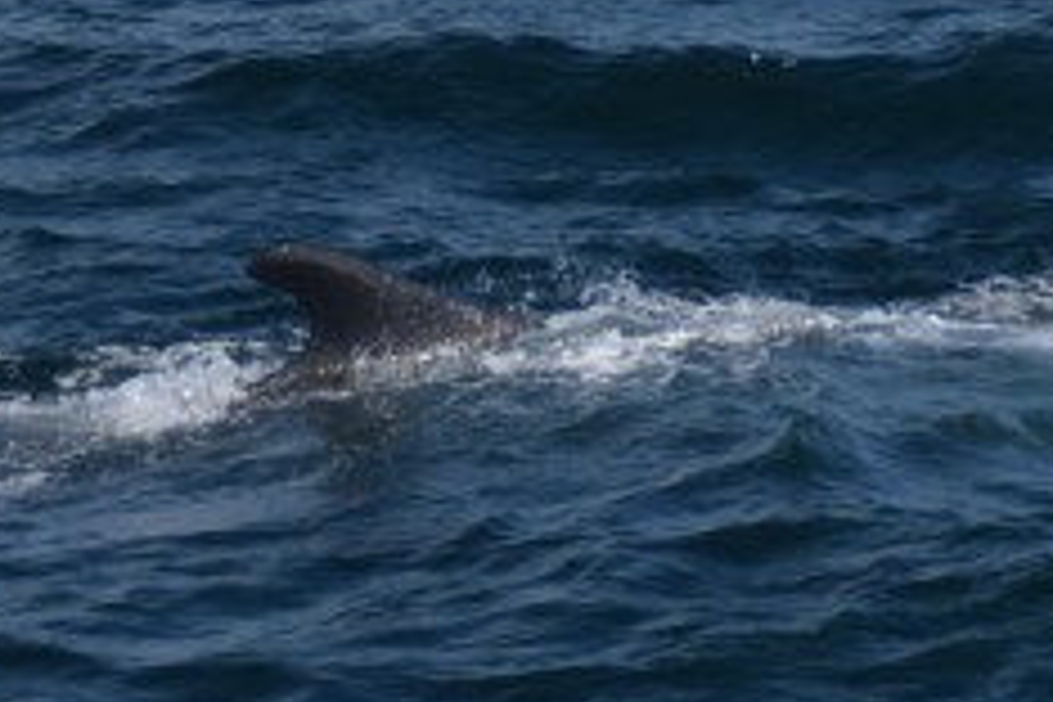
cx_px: 742
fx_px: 11123
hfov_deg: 5.4
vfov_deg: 3.6
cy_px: 261
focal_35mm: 380
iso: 200
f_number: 4
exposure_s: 1/4000
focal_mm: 55
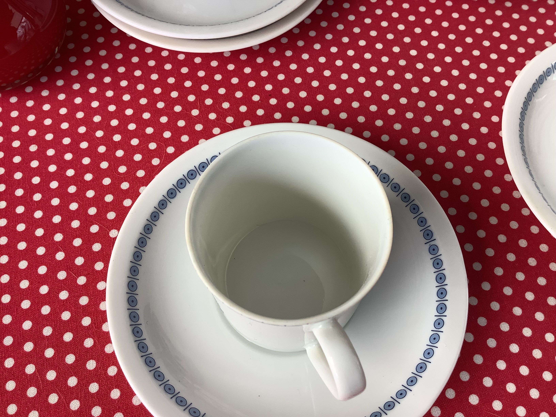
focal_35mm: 31
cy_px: 208
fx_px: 498
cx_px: 278
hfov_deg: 58.4
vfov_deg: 45.4
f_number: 2.4
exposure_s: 1/120
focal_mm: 3.3
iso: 32
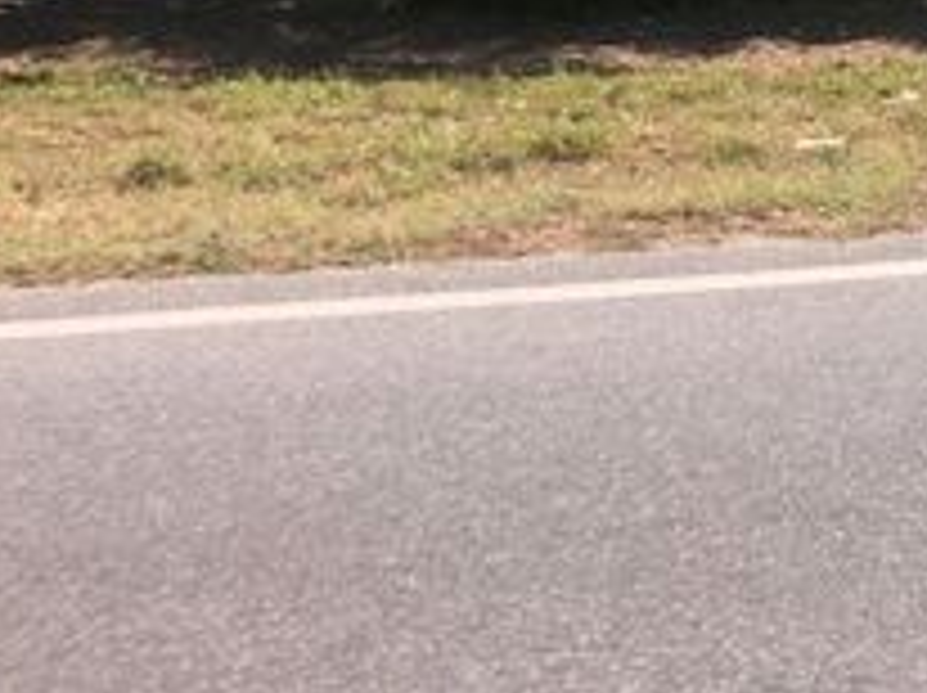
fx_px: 1819
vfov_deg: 20.2
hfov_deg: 26.5
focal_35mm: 68
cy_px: -142
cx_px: 1004
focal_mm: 3.99
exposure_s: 1/1116
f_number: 1.8
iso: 20
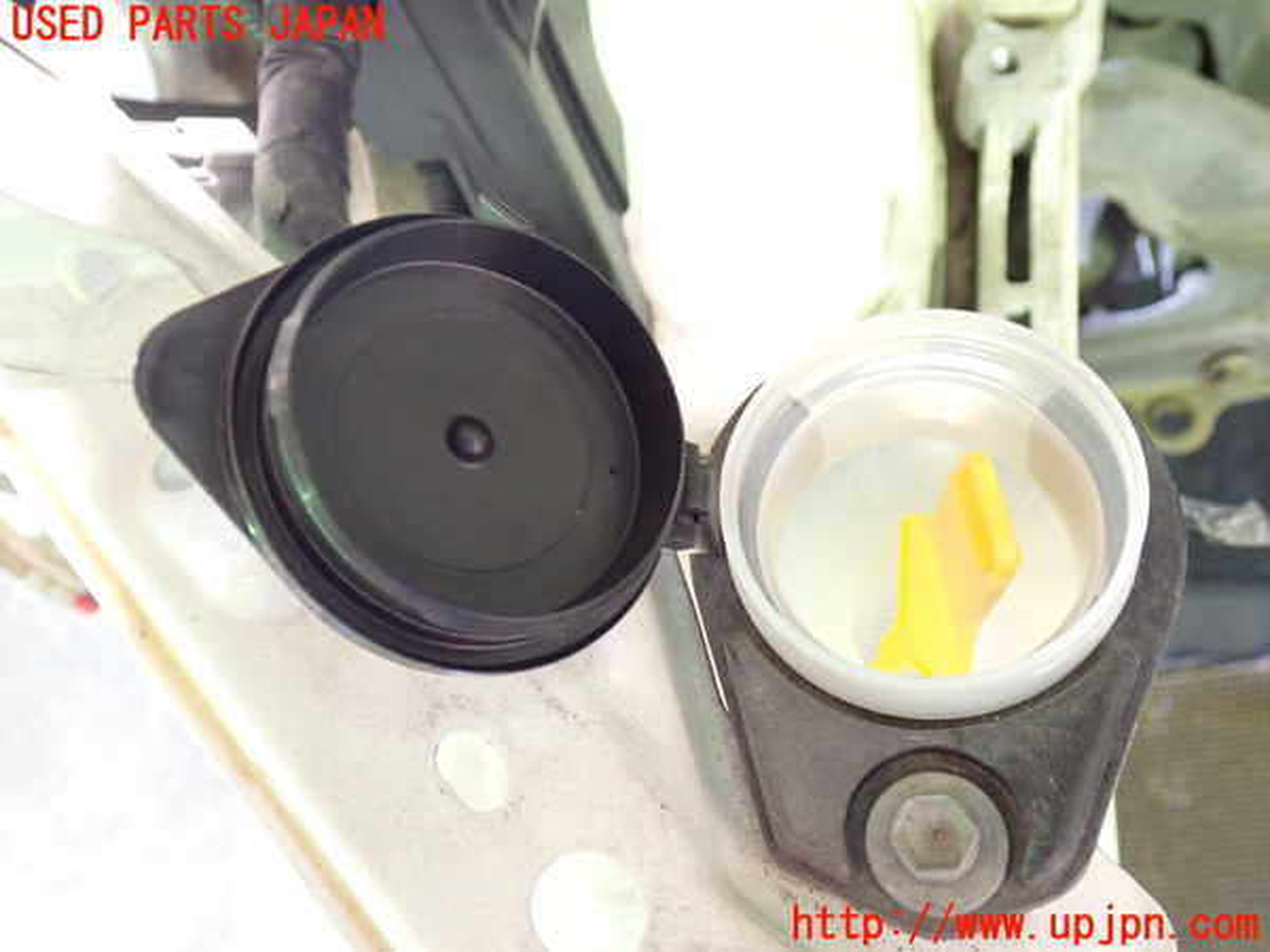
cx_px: 635
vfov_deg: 44.2
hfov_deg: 56.8
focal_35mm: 32
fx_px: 1174
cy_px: 476
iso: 800
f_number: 2.4
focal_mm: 5.79
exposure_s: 1/15
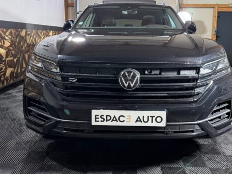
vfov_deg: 43.8
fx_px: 215
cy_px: 63
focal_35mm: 32
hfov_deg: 56.7
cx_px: 126
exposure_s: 1/50
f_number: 1.78
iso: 640
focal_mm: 6.76
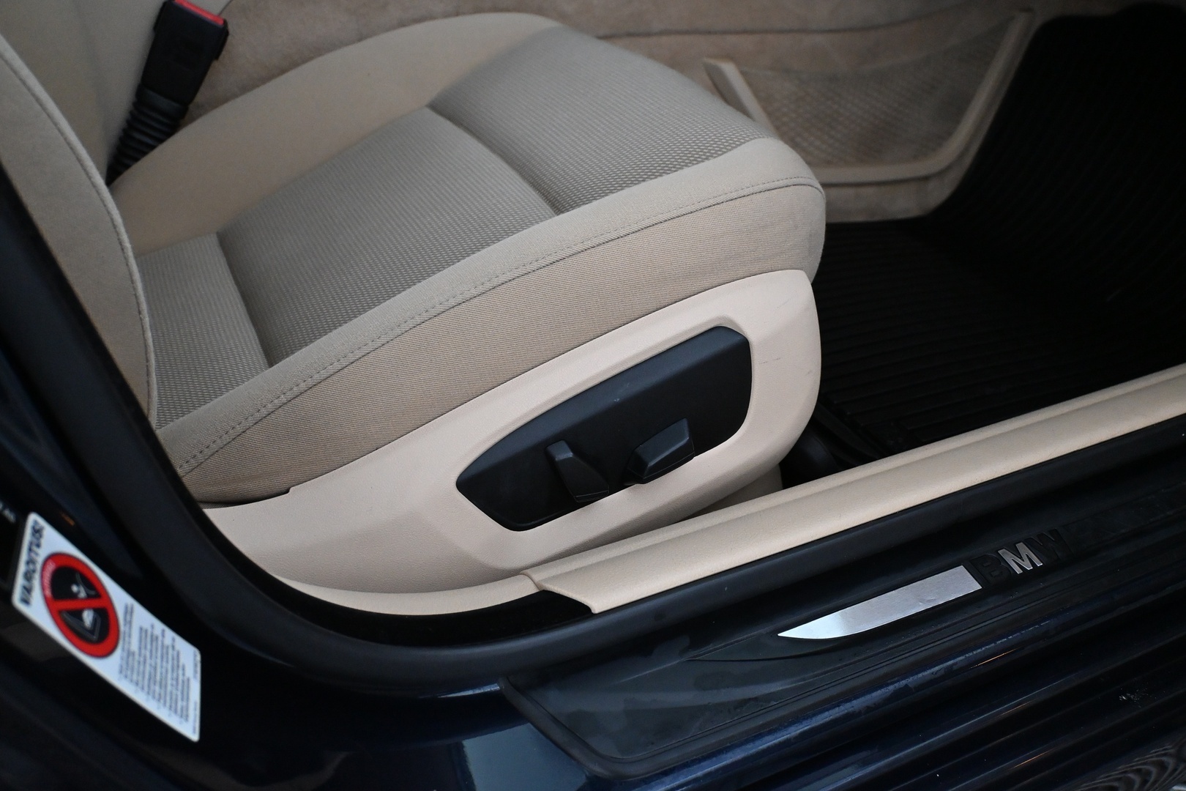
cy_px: 396
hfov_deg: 59.5
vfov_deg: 41.7
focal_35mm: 32
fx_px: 1038
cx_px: 593
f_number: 4
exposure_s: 1/60
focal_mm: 21
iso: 4000
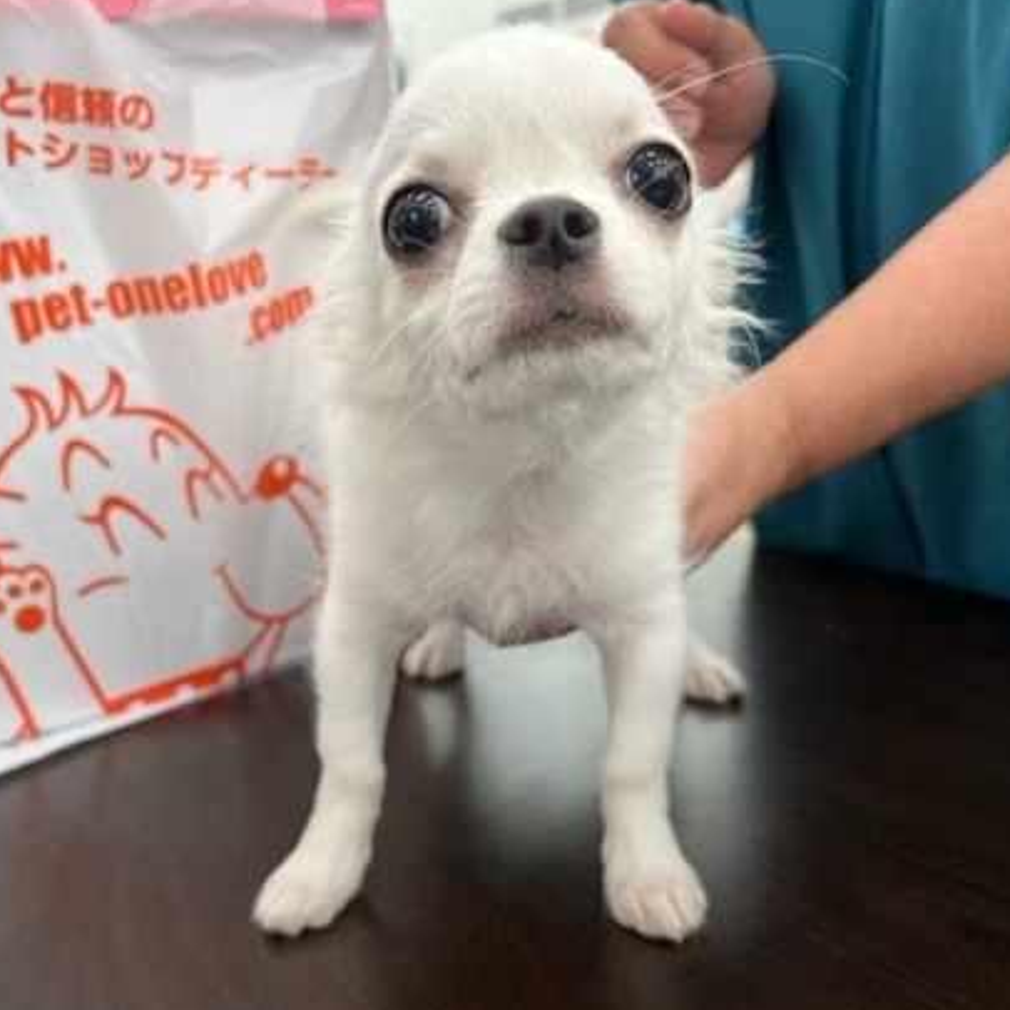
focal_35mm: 34
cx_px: 438
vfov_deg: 48.4
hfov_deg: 48.3
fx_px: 1122
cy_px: 527
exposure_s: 1/120
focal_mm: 5.7
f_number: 1.5
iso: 100
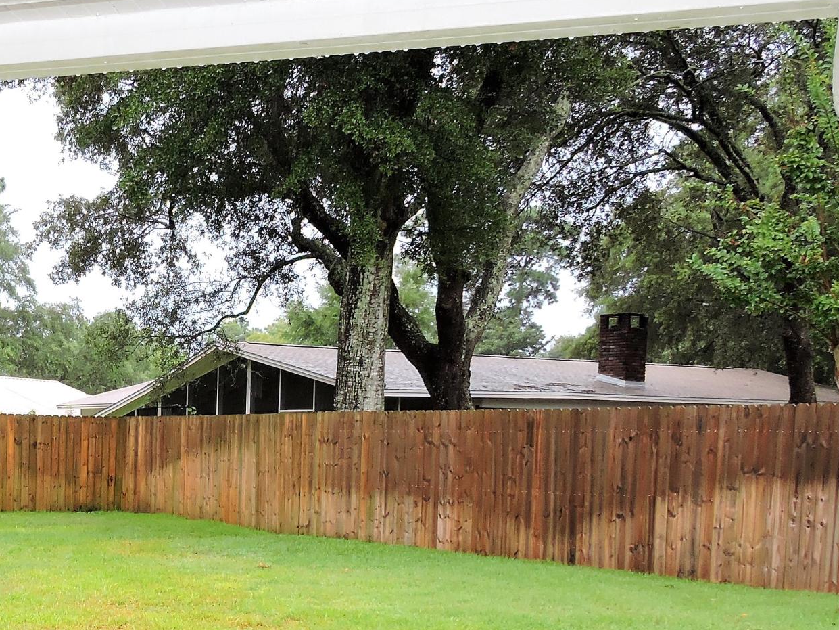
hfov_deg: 31.2
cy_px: 581
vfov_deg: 24.4
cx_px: 39
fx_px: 1406
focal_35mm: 58
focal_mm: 4.3
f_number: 3.3
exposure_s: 1/60
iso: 125
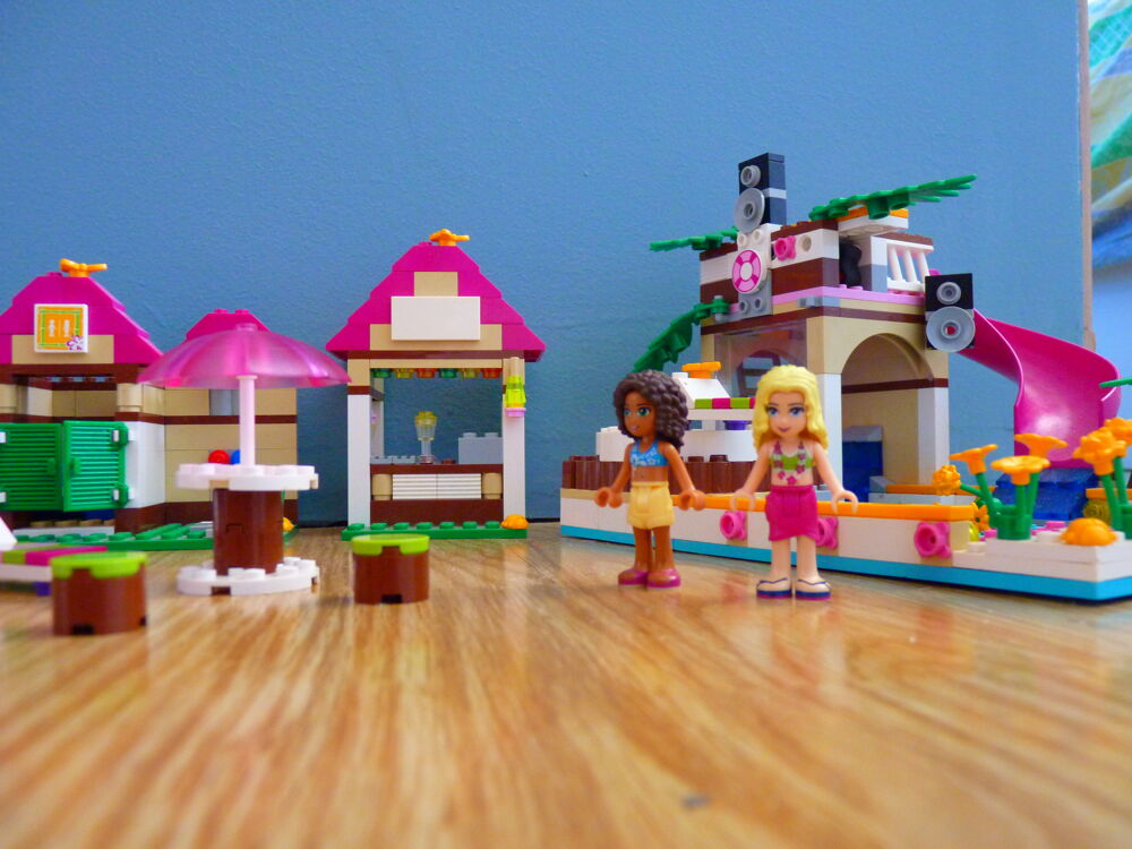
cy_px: 424
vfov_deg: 48.2
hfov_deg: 61.7
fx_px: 948
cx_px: 566
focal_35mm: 29
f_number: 2.8
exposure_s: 1/8
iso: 400
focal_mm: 5.2
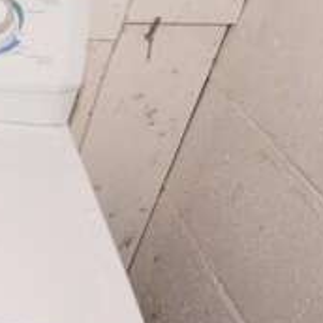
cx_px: -359
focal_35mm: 74
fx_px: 780
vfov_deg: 22.9
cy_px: 284
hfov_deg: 16.5
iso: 1000
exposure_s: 1/100
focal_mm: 13
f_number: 22
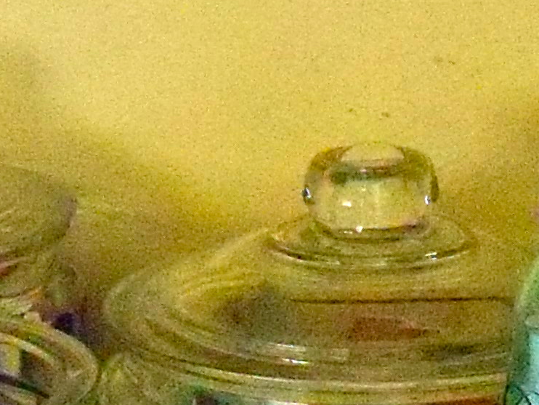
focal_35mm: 172
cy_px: 595
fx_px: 2679
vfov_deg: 8.5
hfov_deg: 11.4
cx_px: 483
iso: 1600
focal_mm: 6.2
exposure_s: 1/200
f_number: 3.5
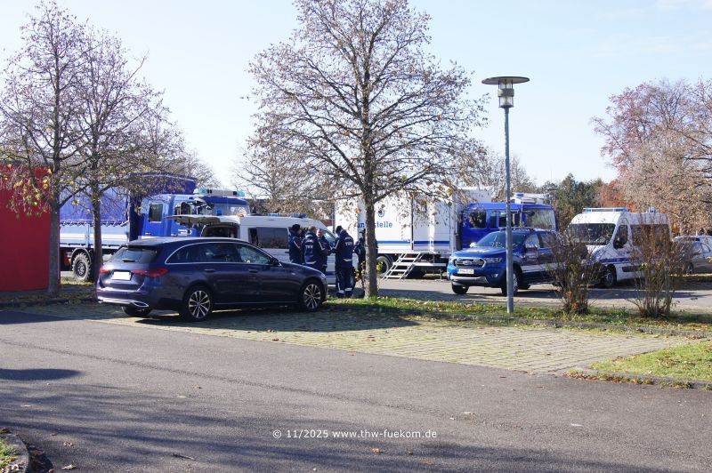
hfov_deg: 37.9
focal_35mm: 52
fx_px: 1037
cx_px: 356
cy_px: 236
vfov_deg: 25.7
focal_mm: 35
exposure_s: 1/80
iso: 100
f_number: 9
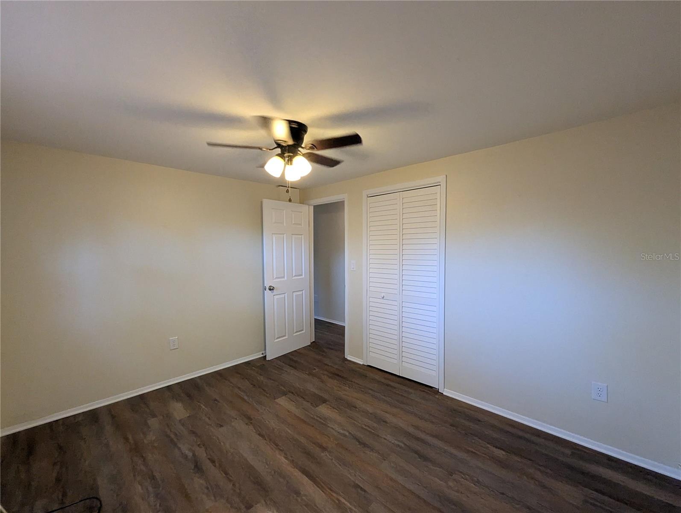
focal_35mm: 13
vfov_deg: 90.1
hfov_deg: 106.1
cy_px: 256
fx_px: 256
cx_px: 340
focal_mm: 1.95
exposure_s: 1/120
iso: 627
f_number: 2.2
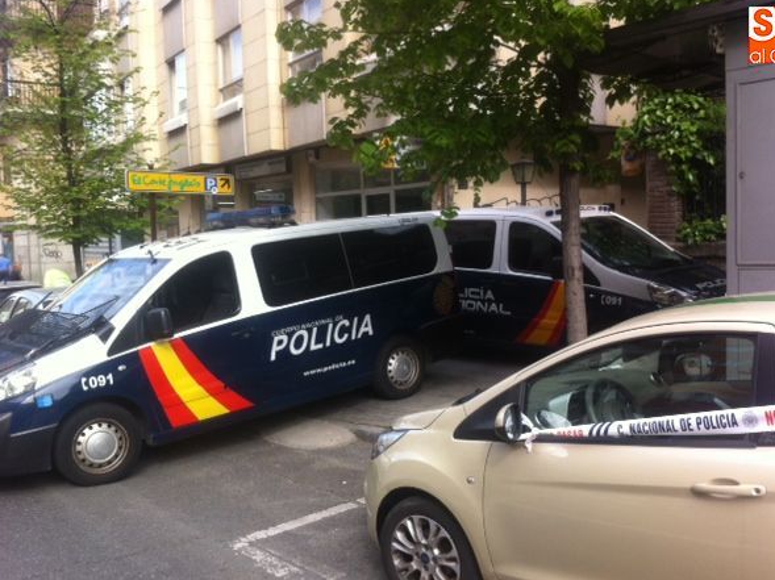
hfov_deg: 49.0
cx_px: 400
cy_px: 306
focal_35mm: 38
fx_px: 850
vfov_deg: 37.7
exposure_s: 1/265
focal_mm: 3.85
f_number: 2.8
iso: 80
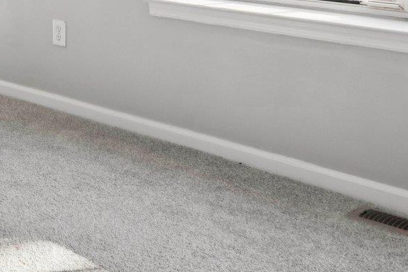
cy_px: -113
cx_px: -163
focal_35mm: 71
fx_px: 805
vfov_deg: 17.6
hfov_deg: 23.9
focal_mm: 20
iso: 400
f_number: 8
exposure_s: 1/800
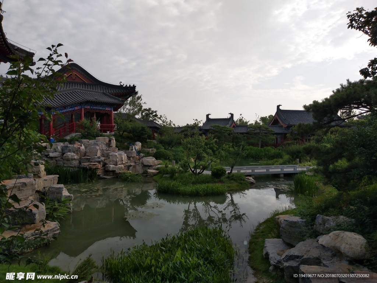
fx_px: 283
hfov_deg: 67.3
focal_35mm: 26
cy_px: 142
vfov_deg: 53.1
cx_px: 188
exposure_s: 1/1062
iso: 50
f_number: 2
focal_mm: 3.88
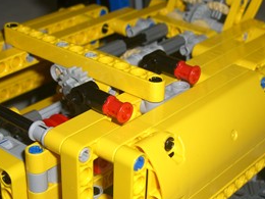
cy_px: 124
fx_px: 559
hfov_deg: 26.7
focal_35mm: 73
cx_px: 127
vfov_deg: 20.1
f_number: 2.8
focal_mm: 7.9
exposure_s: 1/60
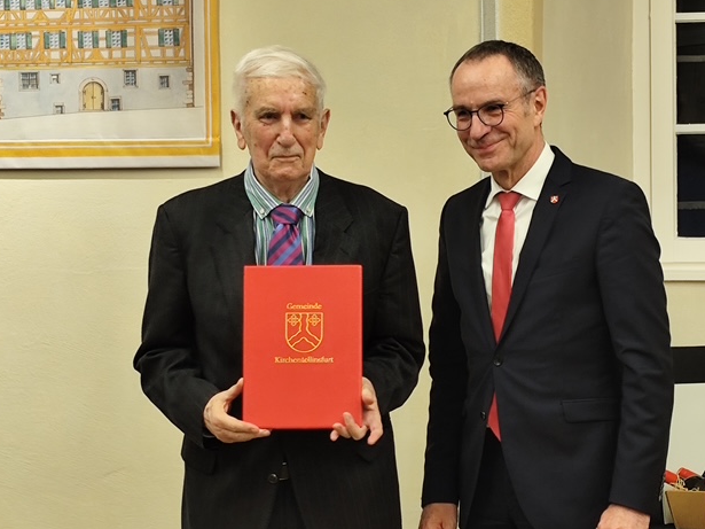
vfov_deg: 11.8
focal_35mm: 126
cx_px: 352
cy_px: 258
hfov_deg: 15.6
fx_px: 2566
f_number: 1.65
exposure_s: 1/50
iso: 125
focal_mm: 6.19
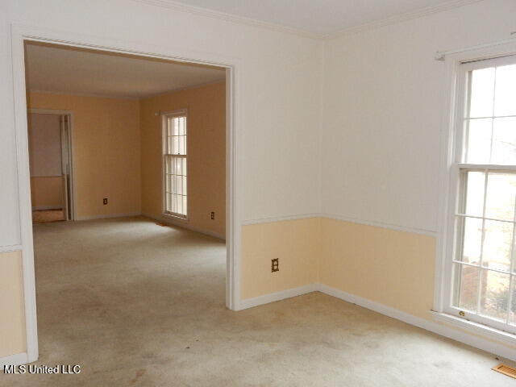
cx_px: 258
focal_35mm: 30
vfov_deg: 46.8
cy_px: 194
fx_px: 447
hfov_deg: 60.0
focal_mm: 5.4
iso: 280
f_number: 4
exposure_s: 1/30
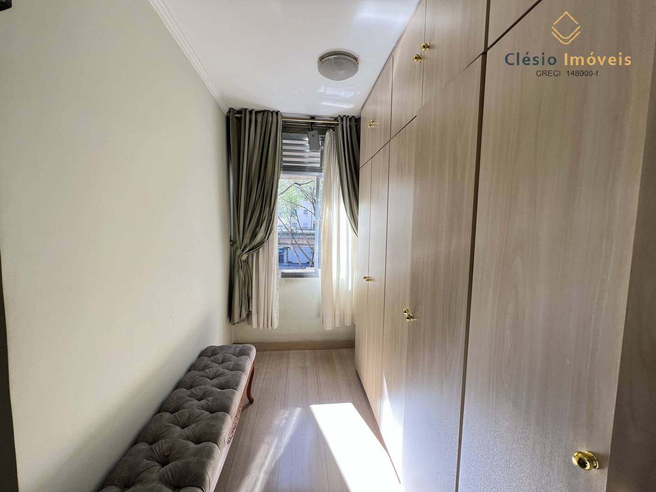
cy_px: 246
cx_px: 328
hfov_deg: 106.2
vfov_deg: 89.9
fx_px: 246
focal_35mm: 13
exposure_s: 1/99
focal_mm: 1.57
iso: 40
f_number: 1.8
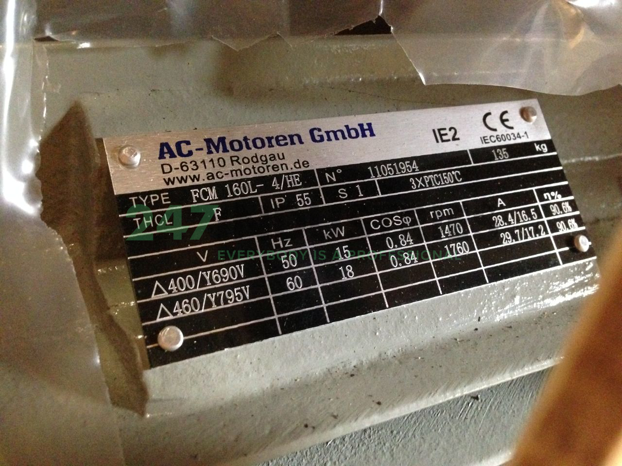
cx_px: 311
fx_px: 593
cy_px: 233
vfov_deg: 42.9
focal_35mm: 33
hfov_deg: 55.4
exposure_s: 1/15
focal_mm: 4.12
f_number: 2.4
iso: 800
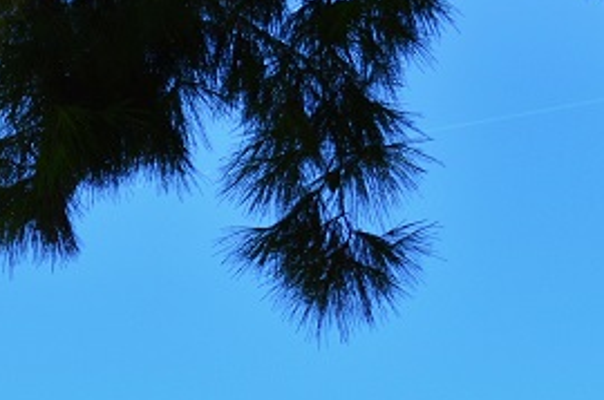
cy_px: 718
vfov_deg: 5.9
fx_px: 3802
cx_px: -591
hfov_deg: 8.6
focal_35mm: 227
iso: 100
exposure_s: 1/250
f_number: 8
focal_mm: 34
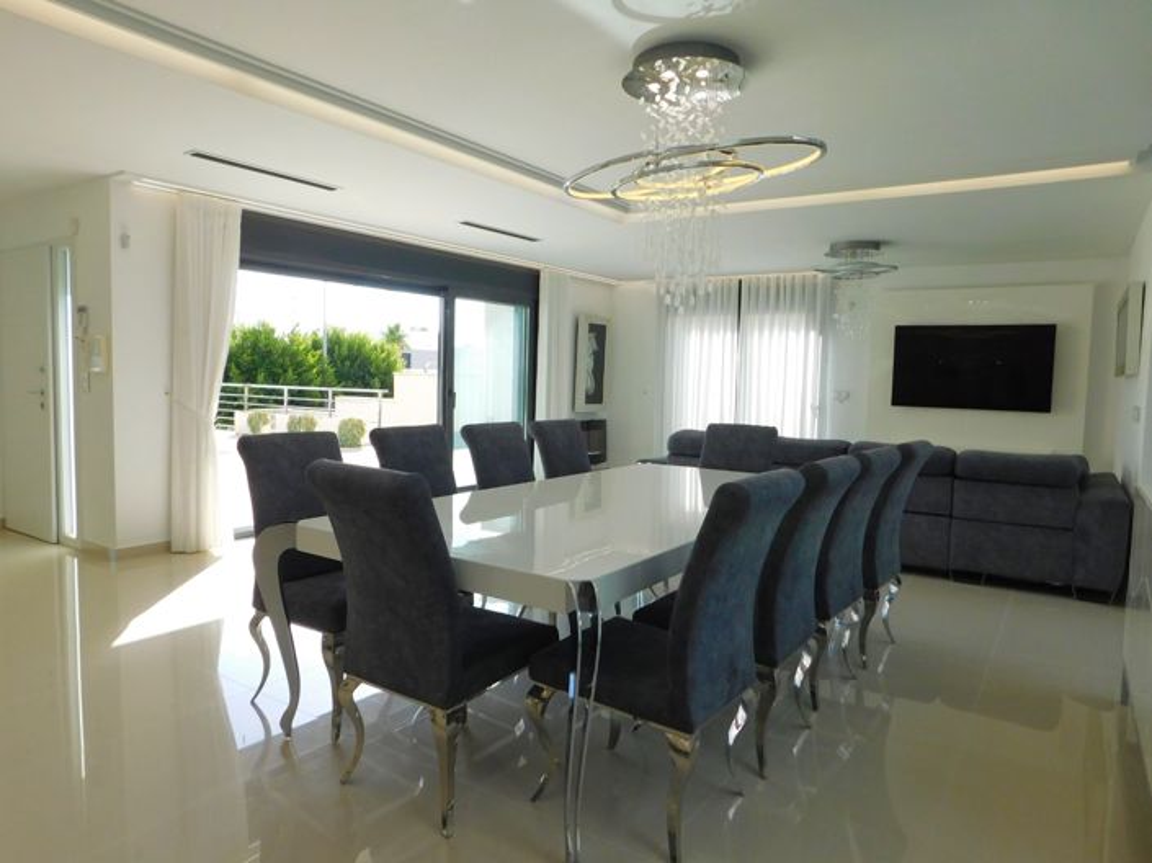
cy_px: 432
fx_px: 765
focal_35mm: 23
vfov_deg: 58.8
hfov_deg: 74.0
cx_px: 576
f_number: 3
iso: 125
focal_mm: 4
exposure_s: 1/500
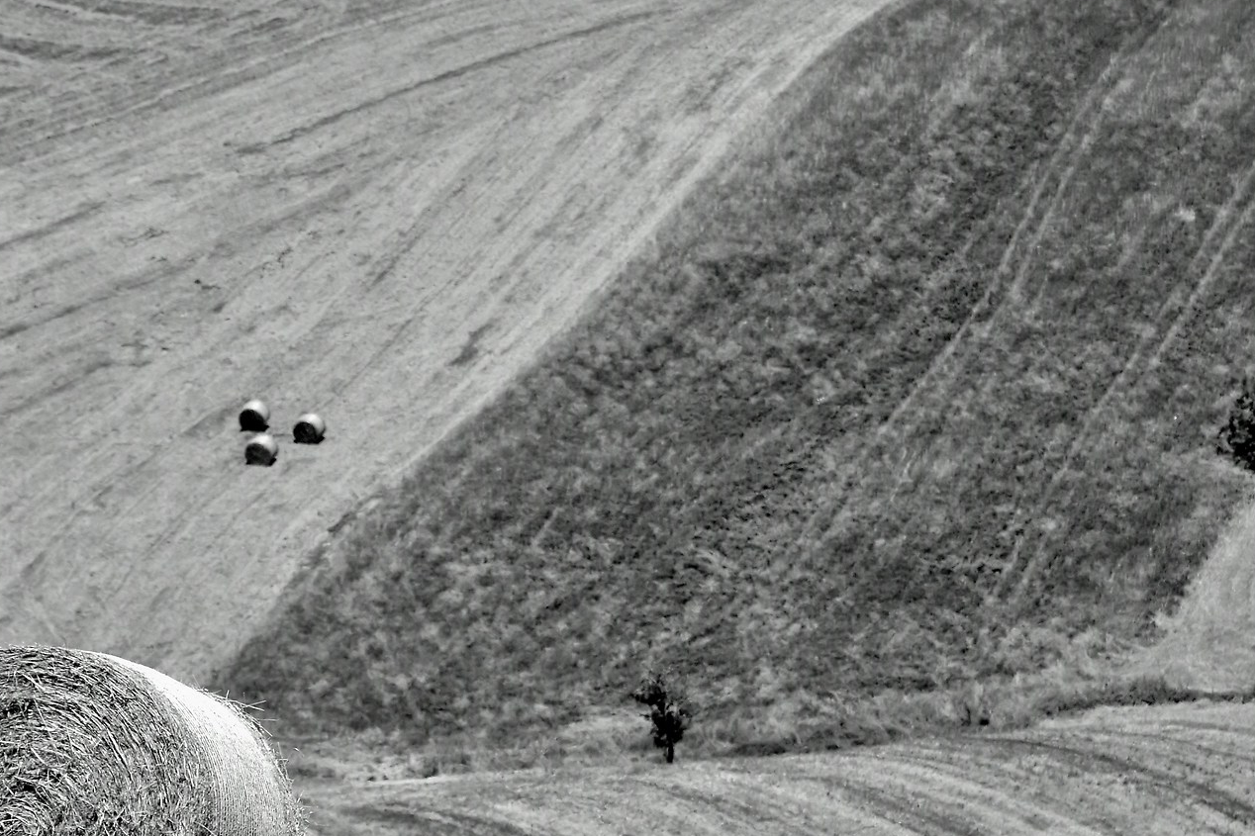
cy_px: 531
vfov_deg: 4.8
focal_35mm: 284
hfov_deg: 7.3
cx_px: 683
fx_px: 9899
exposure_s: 1/640
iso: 100
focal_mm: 100
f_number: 9
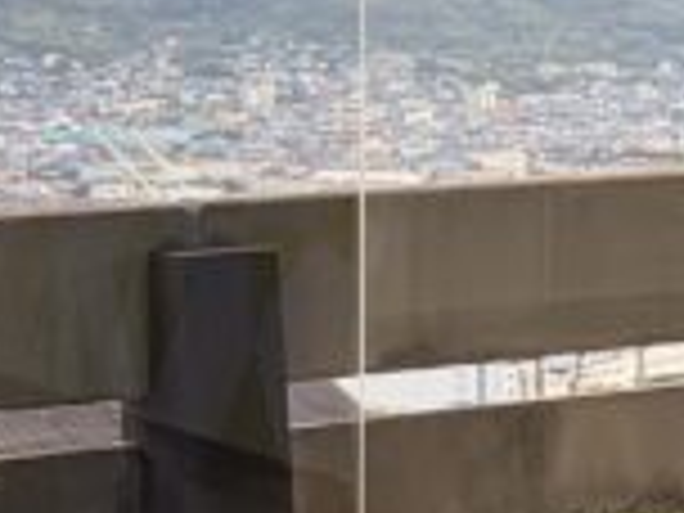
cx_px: 1006
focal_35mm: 166
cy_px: -130
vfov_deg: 8.8
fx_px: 3280
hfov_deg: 11.4
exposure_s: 1/367
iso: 50
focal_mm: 5.96
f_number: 1.6
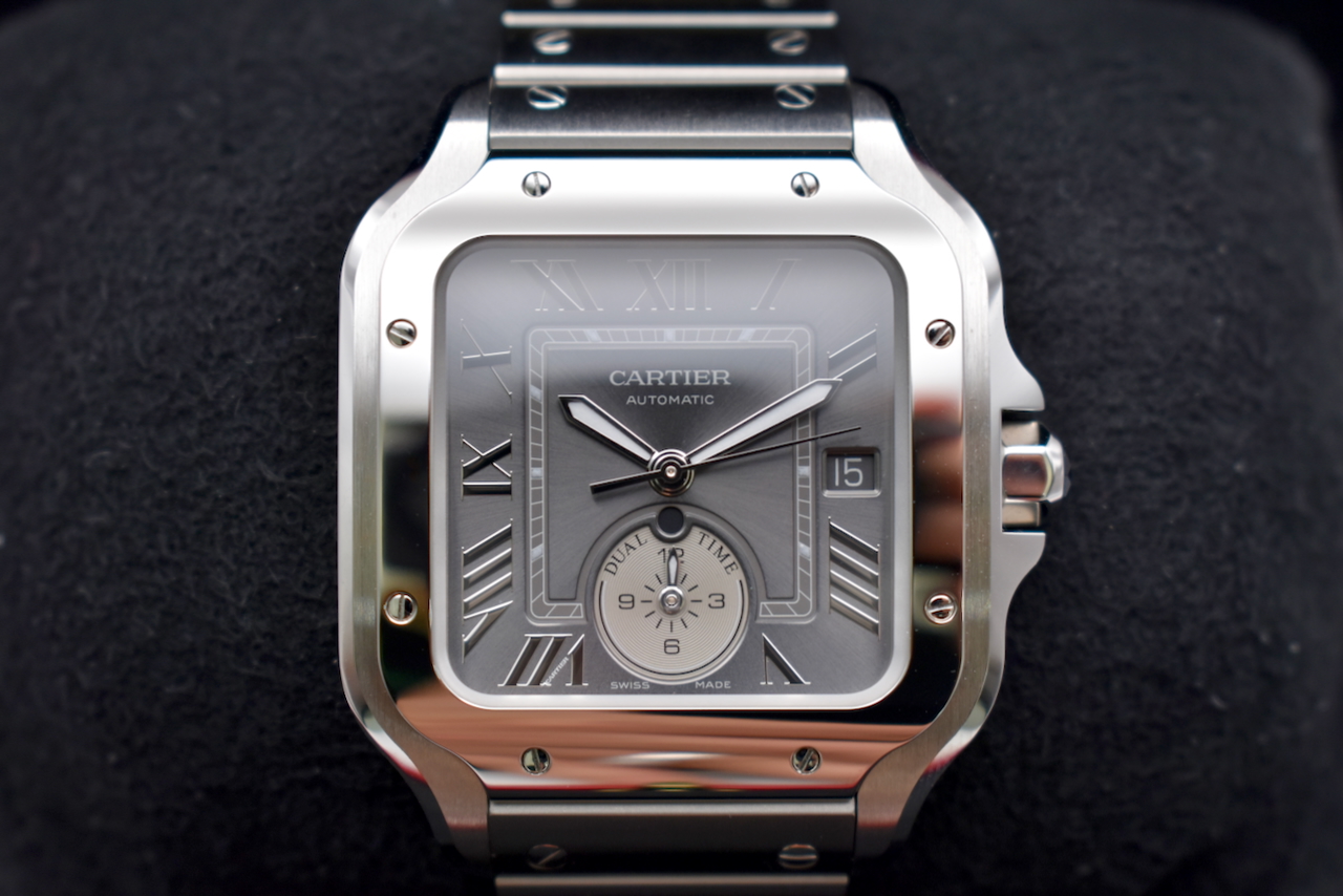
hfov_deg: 28.1
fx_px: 2686
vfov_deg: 18.9
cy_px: 448
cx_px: 672
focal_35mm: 72
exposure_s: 1/125
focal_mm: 48
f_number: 5.6
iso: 500
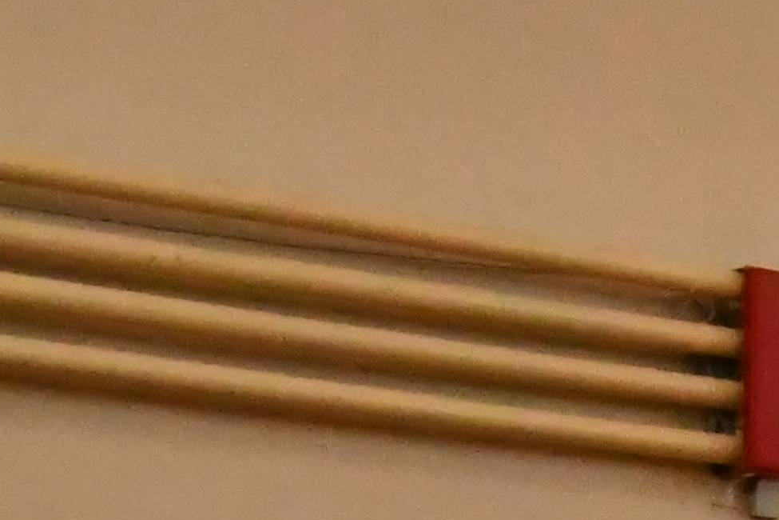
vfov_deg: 7.4
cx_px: 2007
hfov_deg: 9.9
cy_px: 1145
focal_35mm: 177
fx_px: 3830
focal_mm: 21
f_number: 18
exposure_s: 1/400
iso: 6400
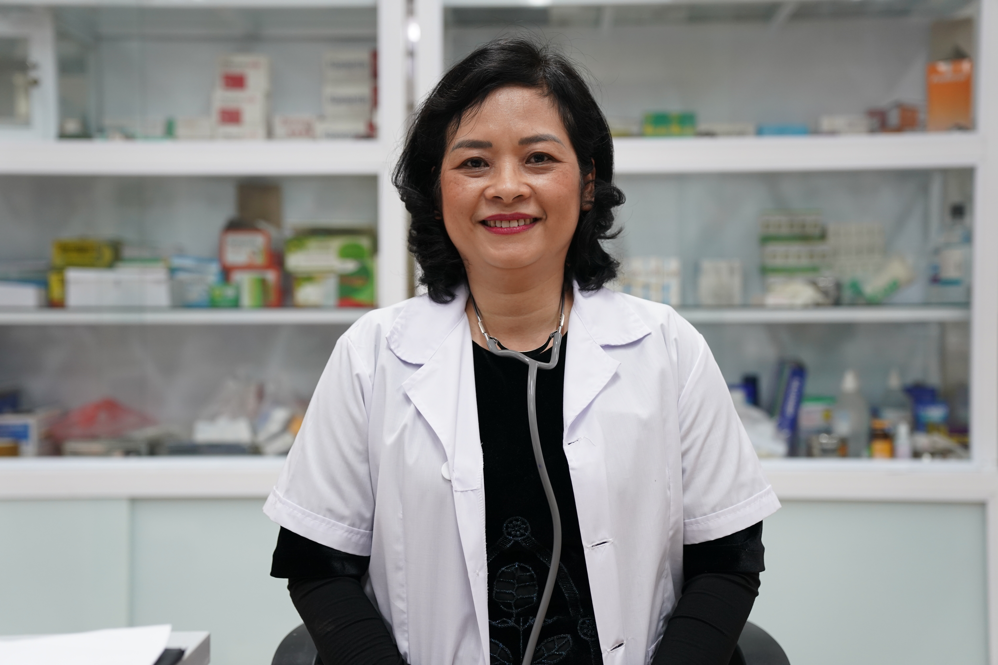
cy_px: 332
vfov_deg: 27.0
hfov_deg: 39.6
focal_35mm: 50
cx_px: 499
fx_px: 1386
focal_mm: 50
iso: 1000
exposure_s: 1/160
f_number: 2.8
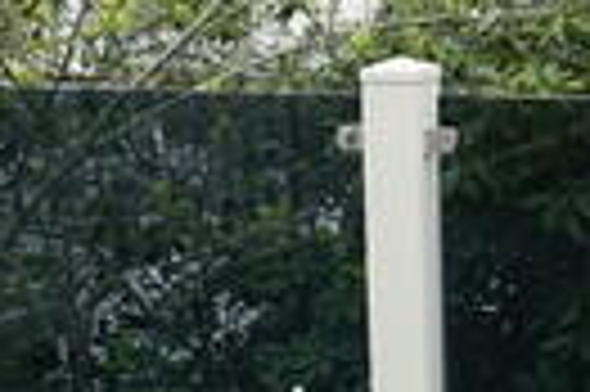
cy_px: 25
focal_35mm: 125
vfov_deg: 10.9
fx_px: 2046
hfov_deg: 14.6
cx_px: 1036
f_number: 6.3
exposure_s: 1/80
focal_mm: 16
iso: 100
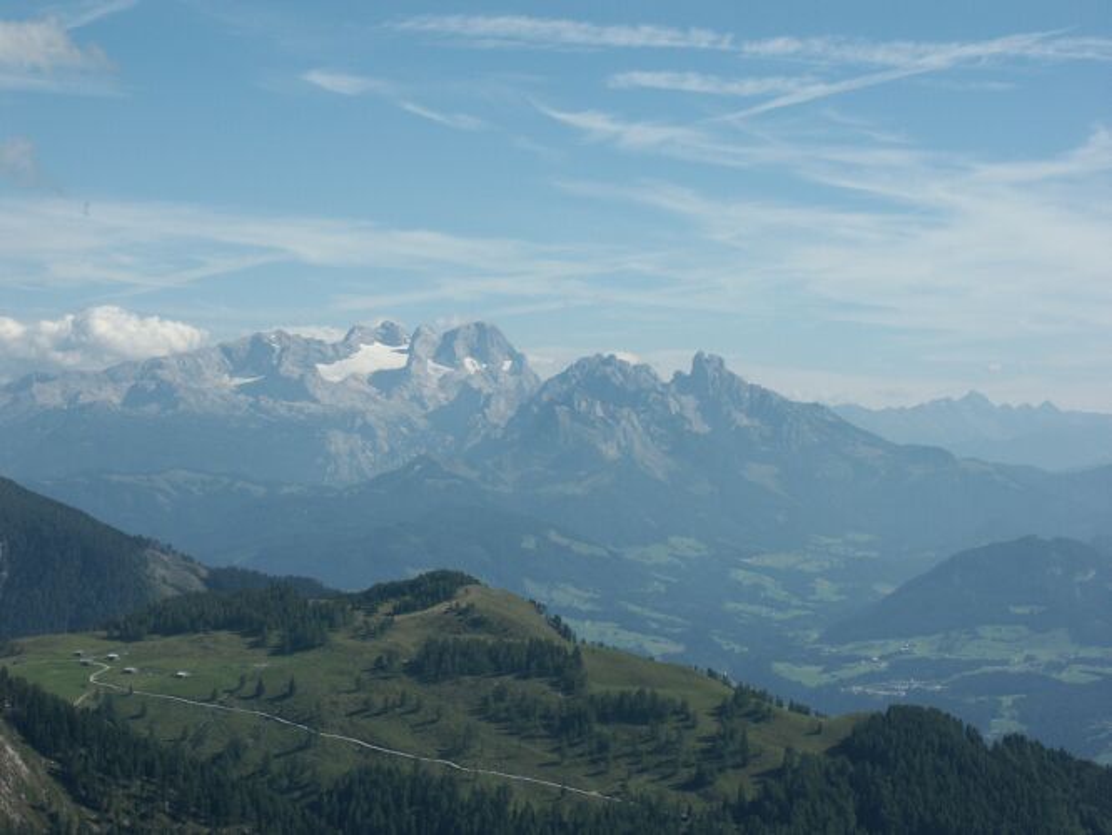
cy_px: 418
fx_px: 2956
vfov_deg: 16.1
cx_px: 556
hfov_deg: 21.3
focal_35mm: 92
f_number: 8
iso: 100
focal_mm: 22.73
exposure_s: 1/500
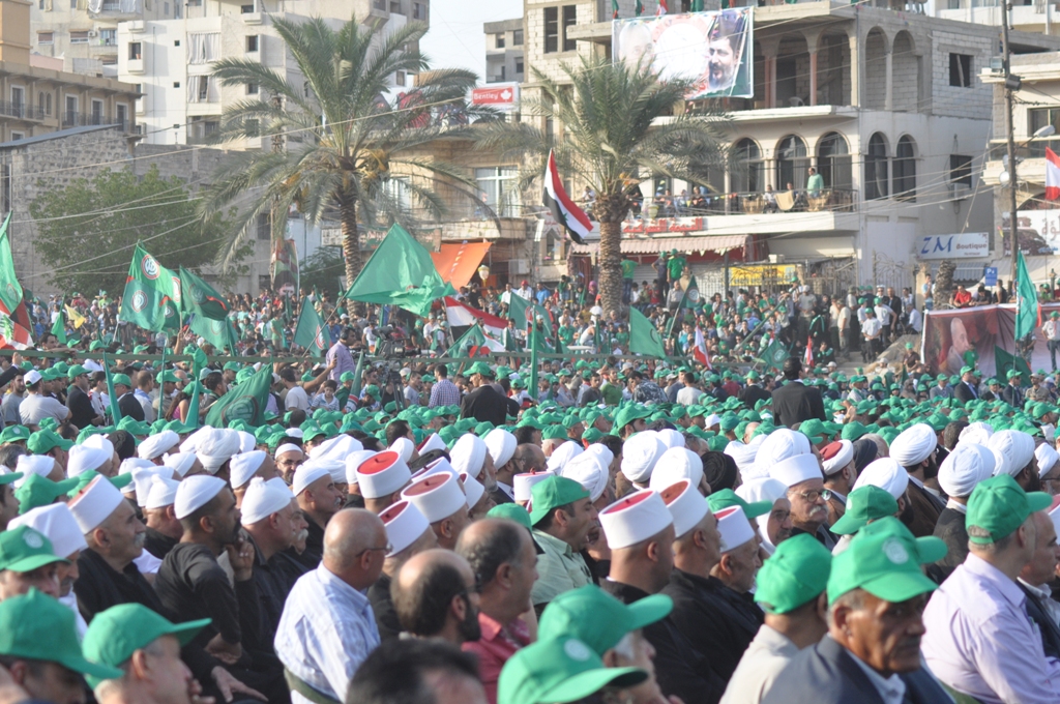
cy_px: 352
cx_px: 530
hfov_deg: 19.5
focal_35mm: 105
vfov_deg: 13.0
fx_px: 3088
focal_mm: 70
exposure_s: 1/640
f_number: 6.3
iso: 500
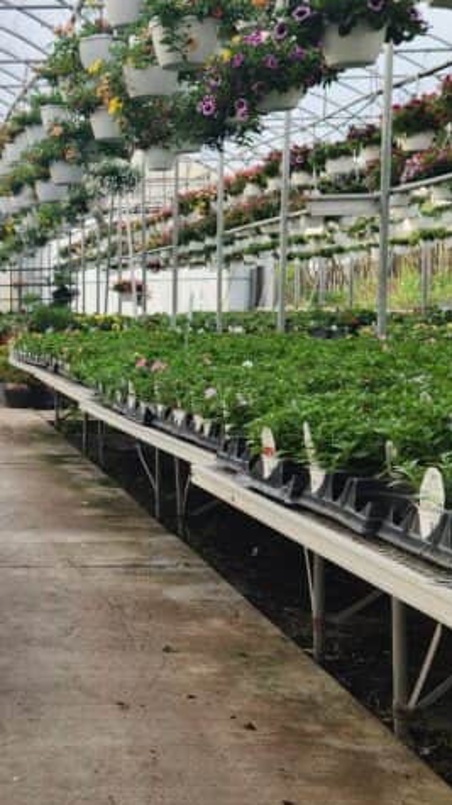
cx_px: -81
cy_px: 447
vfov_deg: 38.5
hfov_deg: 20.8
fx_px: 1151
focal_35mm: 54
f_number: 1.8
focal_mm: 5.4
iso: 20
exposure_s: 1/180
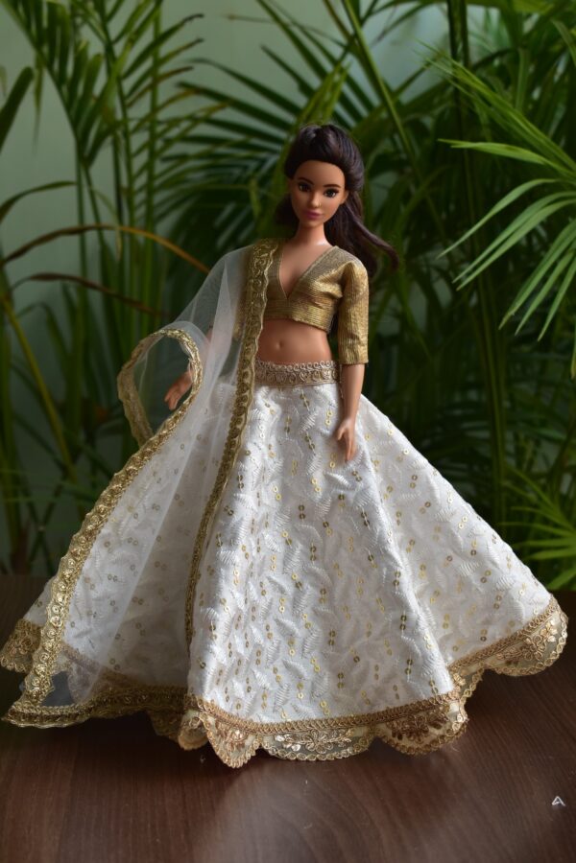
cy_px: 432
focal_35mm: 72
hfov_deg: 18.9
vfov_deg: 28.1
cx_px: 288
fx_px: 1728
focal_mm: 48
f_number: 7.1
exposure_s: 1/80
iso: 400
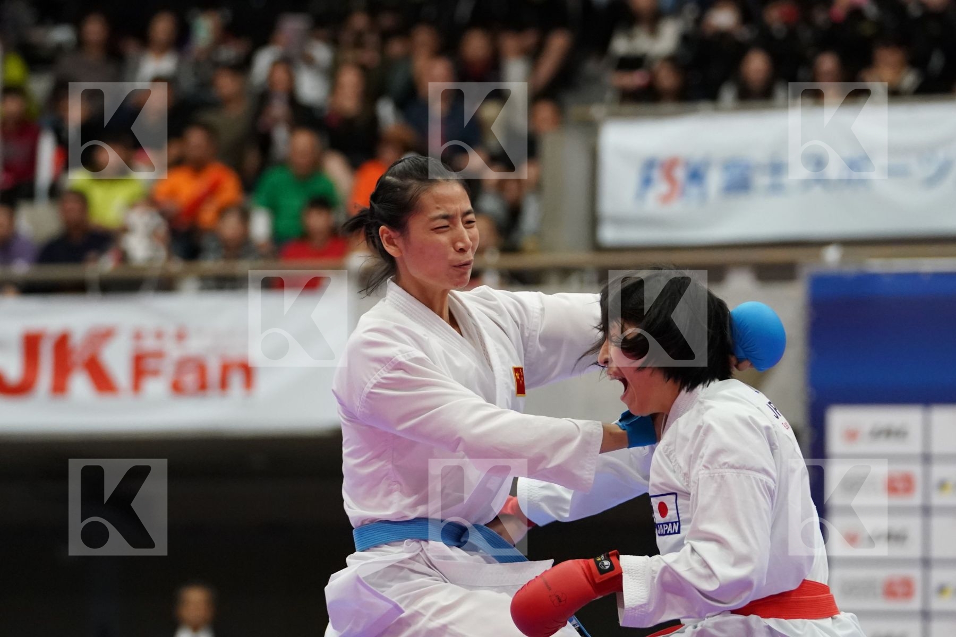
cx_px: 478
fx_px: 5019
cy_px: 318
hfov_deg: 10.9
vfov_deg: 7.3
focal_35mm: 189
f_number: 2.8
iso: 4000
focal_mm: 126
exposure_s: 1/1000
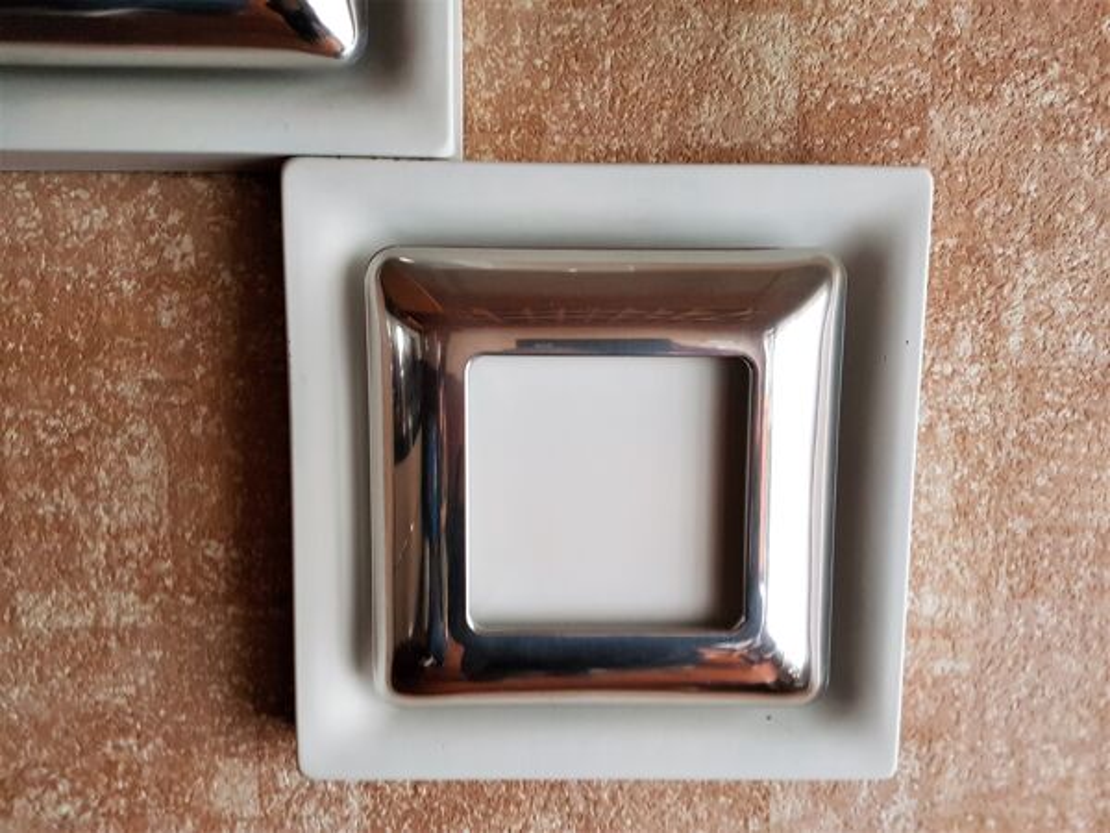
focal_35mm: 26
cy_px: 416
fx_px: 834
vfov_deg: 53.1
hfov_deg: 67.3
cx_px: 555
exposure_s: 1/25
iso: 250
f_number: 1.7
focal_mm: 4.2
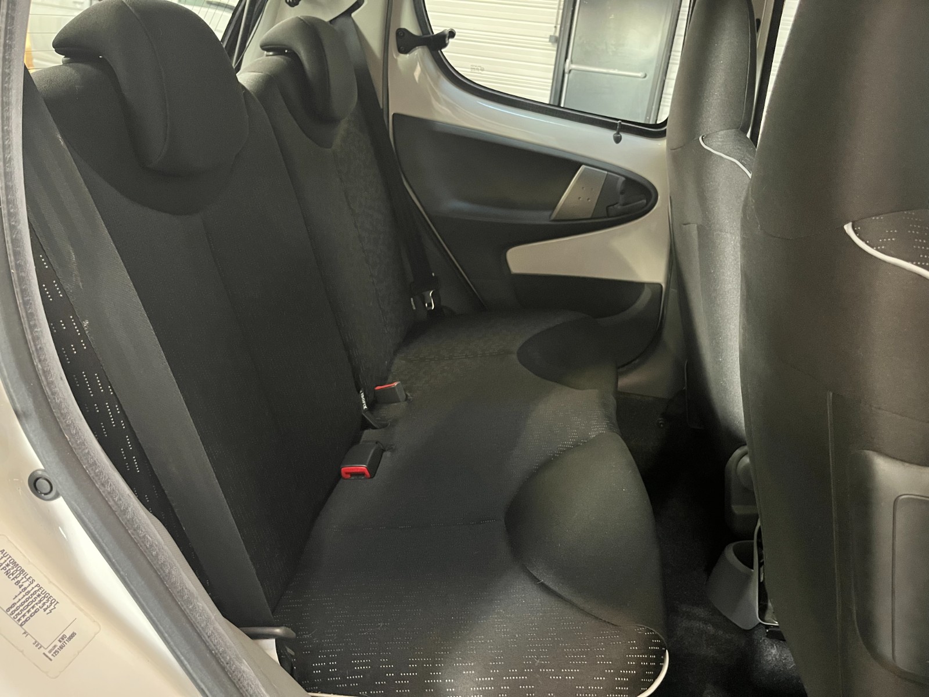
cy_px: 348
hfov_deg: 67.3
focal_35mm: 26
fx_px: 698
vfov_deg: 53.1
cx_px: 464
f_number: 1.6
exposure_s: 1/25
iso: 640
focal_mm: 5.1
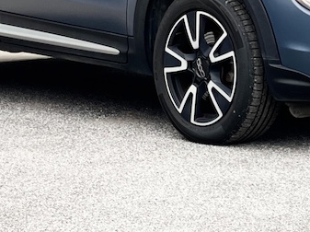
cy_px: -1
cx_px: 196
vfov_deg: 6.2
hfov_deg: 8.4
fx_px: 2120
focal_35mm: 237
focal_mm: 7.5
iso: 25
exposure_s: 1/121
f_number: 2.2
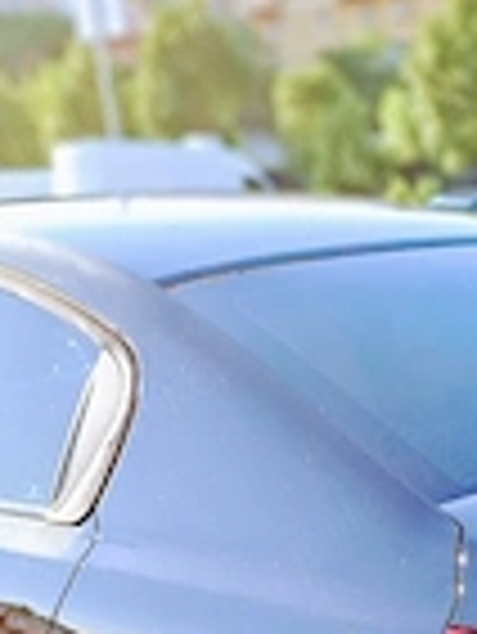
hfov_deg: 19.9
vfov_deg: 23.5
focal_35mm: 71
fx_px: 1303
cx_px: 518
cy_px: 868
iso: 32
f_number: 1.8
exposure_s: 1/238
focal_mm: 4.65
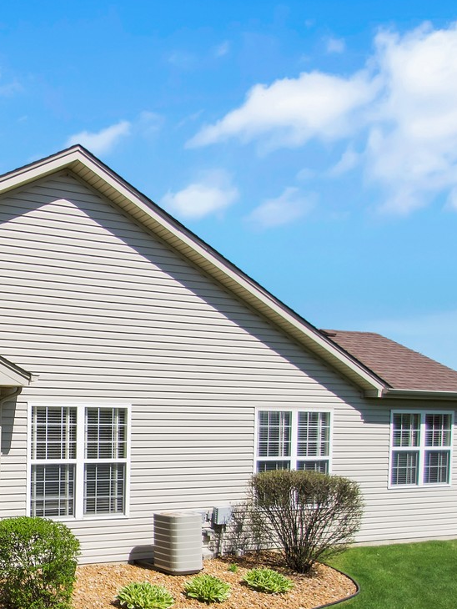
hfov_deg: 37.8
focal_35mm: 32
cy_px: 430
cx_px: -31
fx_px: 563
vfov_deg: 55.0
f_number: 8
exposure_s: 1/8000
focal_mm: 10
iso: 400
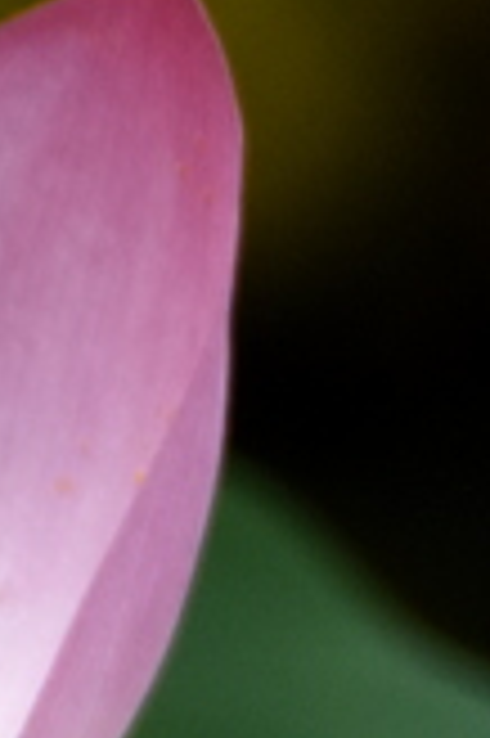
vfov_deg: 0.8
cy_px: 2002
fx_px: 51616
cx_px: -297
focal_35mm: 2523
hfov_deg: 0.5
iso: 800
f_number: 5.6
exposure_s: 1/500
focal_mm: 230
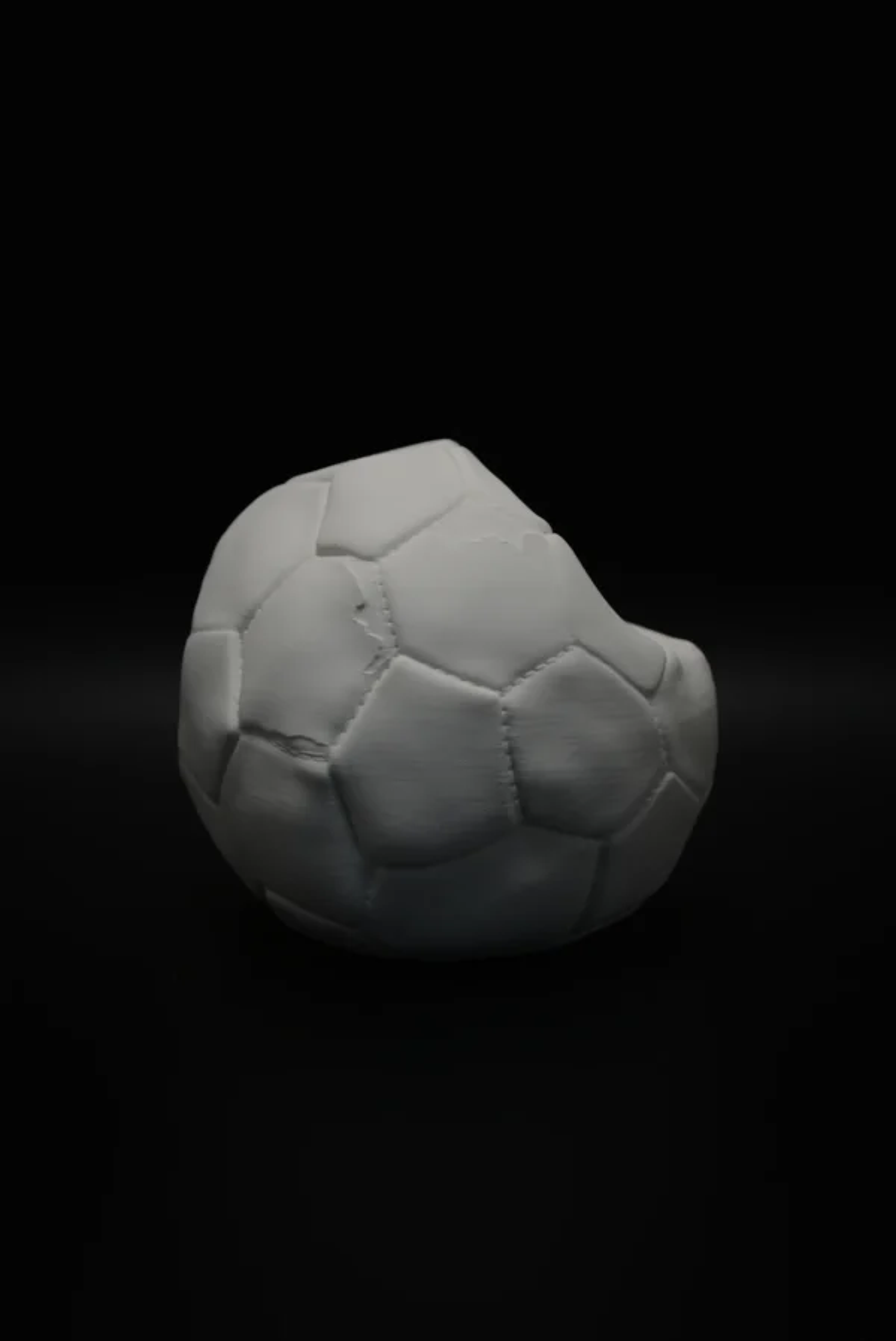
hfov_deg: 22.7
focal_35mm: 60
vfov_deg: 33.4
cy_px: 670
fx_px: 2236
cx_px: 448
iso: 400
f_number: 5.6
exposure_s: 1/125
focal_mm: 40
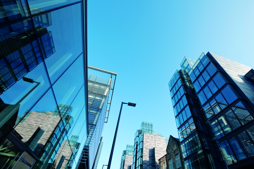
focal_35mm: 16
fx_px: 113
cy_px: 93
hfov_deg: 96.4
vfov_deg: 73.5
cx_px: 140
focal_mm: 14
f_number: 16
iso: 100
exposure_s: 1/25
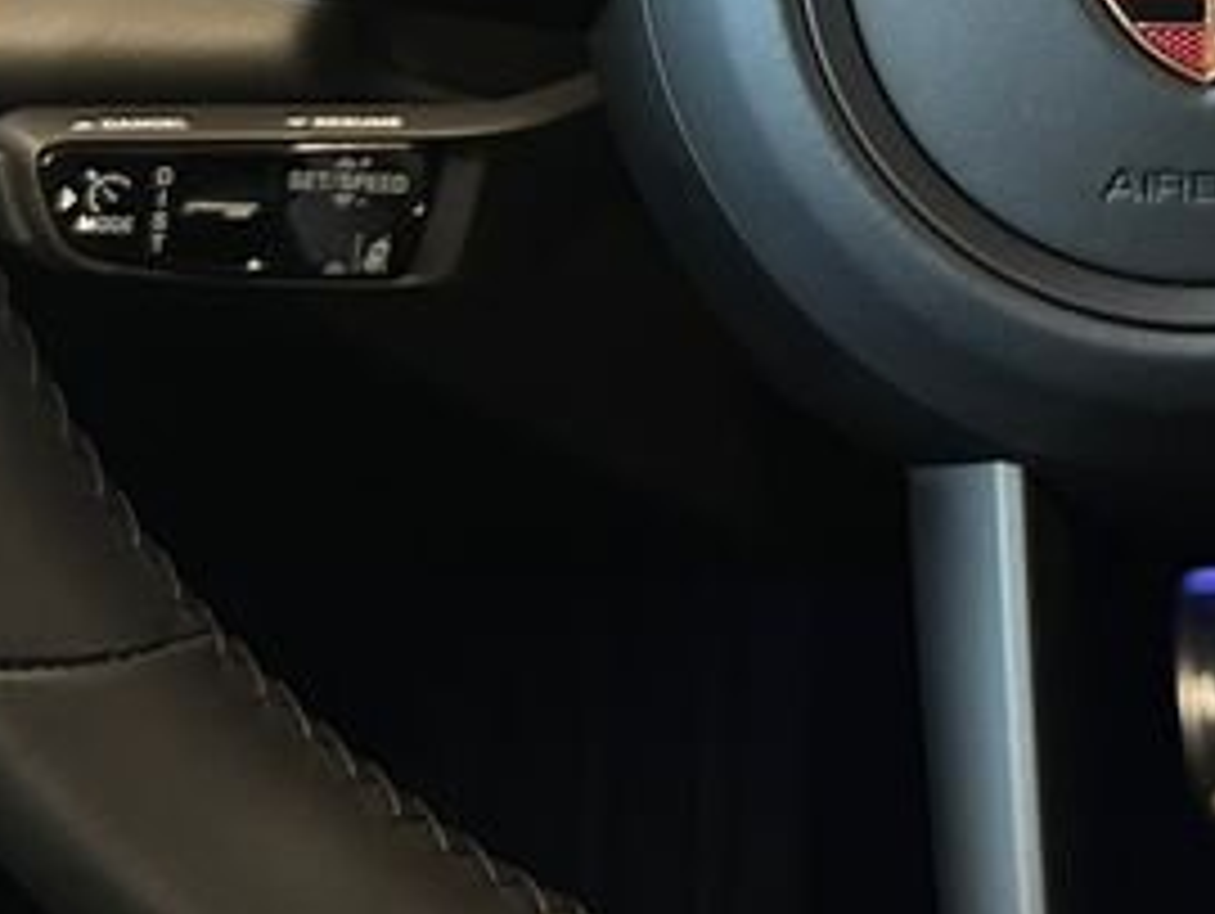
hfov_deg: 20.7
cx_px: 1256
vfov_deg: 15.6
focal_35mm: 91
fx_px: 3197
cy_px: -230
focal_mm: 6.86
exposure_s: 1/51
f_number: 1.78
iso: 400
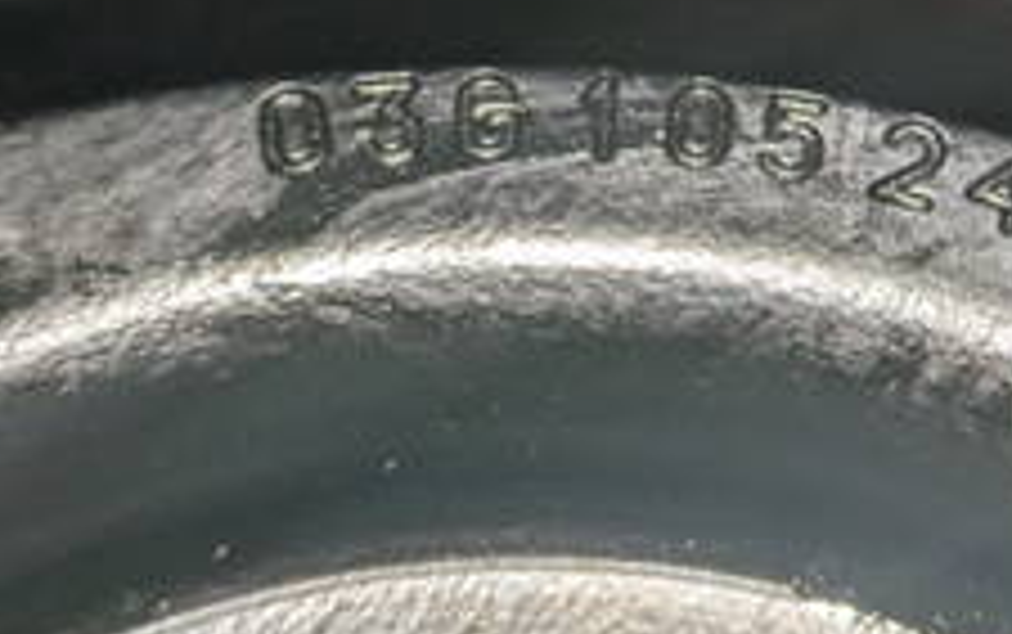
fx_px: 2650
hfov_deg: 21.4
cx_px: 751
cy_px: 63
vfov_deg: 13.5
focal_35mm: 96
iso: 85
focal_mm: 5.43
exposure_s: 1/50
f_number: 1.89
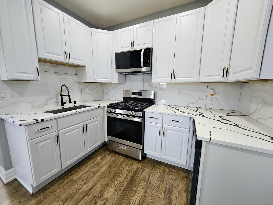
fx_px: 103
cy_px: 102
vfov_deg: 89.9
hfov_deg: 106.2
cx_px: 136
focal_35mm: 13
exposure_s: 1/60.2
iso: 100
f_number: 2.2
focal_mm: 1.74
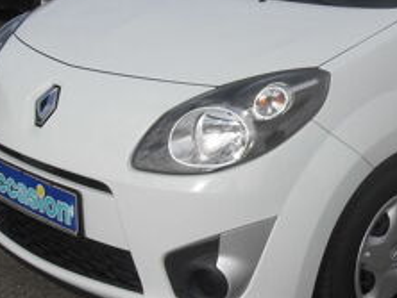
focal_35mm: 80
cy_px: 107
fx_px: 918
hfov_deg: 23.8
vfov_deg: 18.4
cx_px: 347
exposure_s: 1/125
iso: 80
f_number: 8.9
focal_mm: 6.3
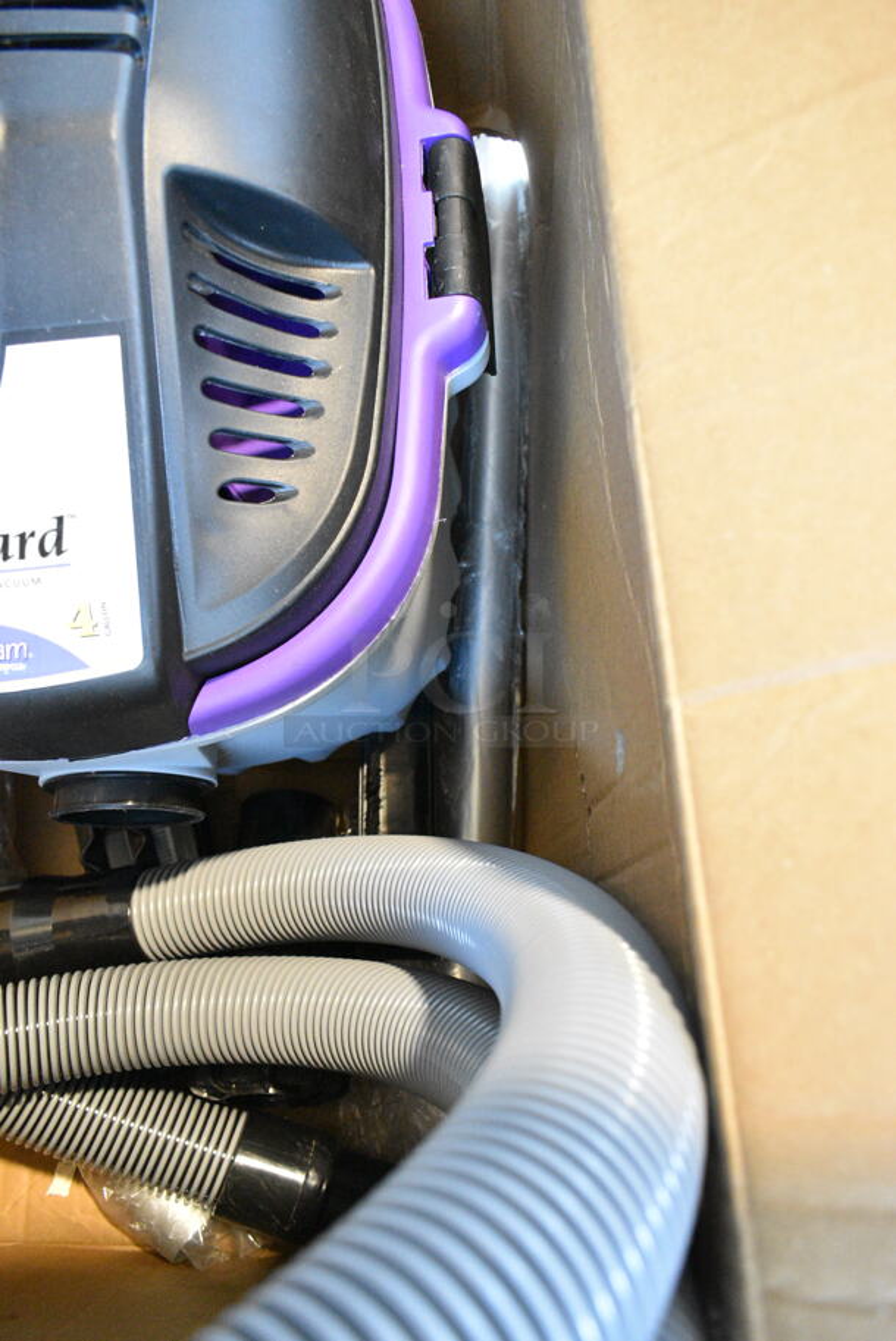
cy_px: 670
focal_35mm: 27
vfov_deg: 67.3
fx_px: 1006
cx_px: 448
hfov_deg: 48.0
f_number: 5
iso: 6400
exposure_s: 1/100
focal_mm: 18
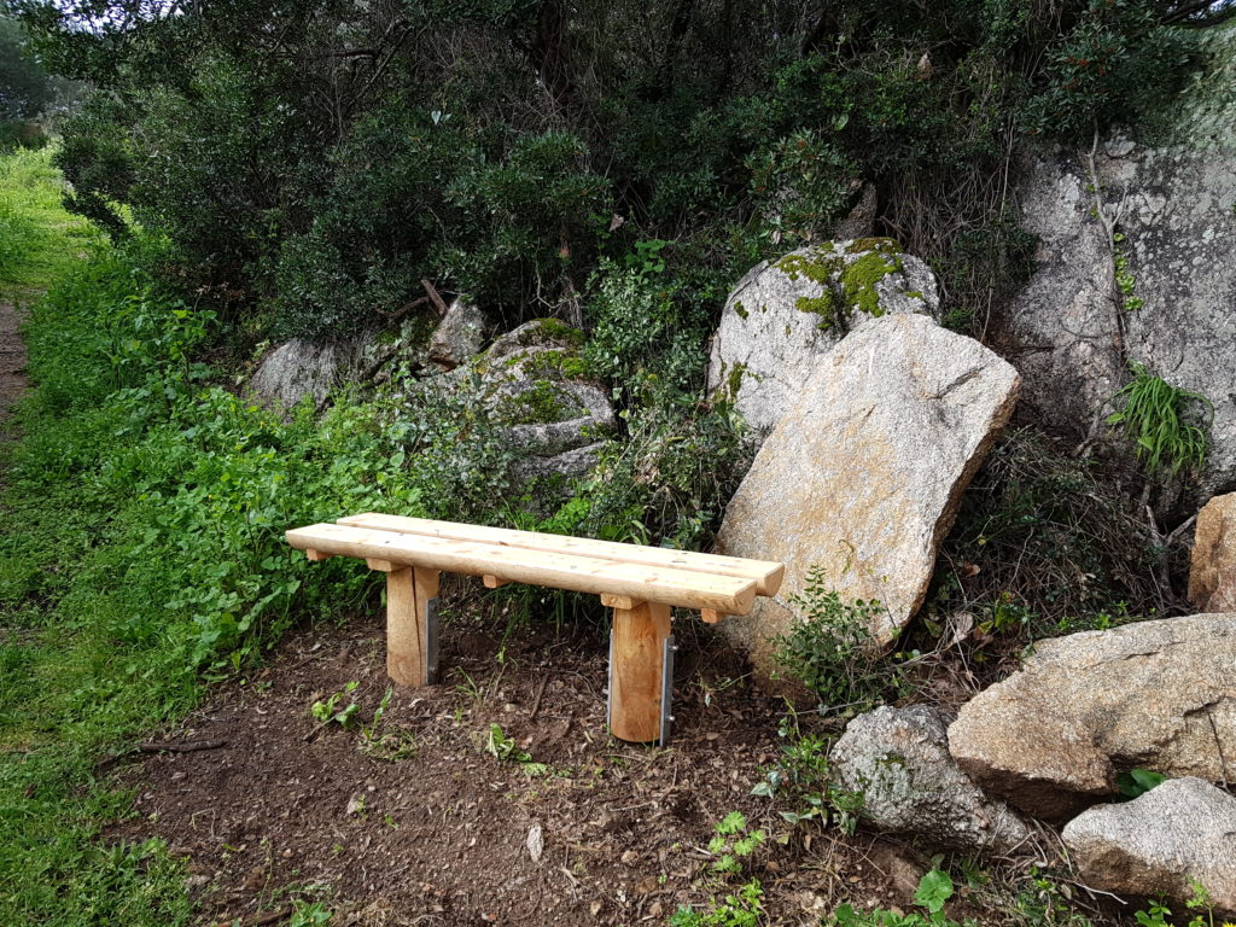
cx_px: 618
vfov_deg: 53.1
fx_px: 928
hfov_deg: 67.3
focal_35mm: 26
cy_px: 464
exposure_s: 1/495
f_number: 1.7
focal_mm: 4.2
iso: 50
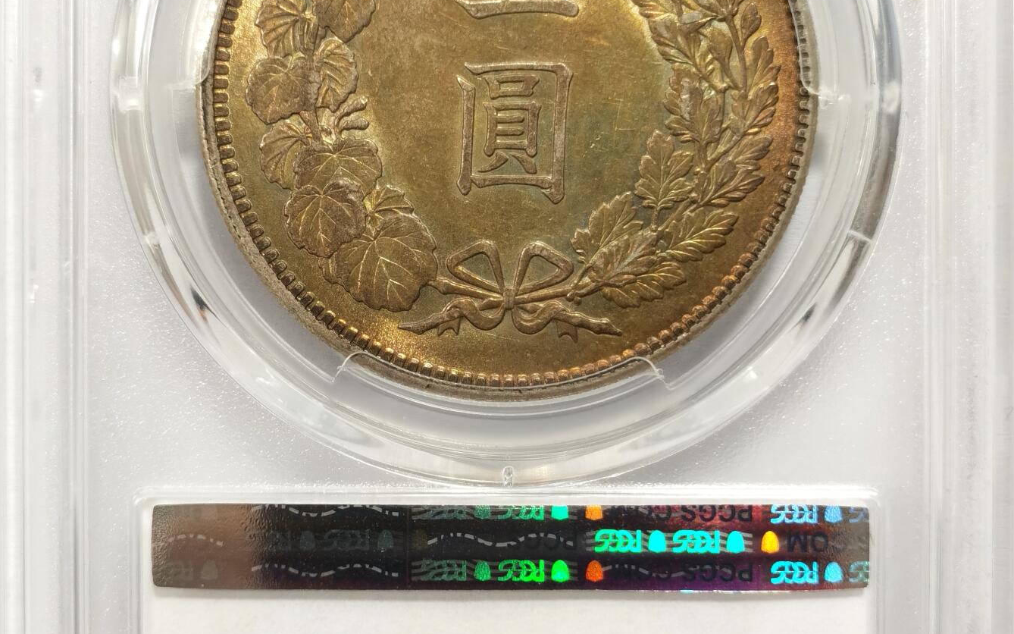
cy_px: 283
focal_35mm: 77
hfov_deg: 26.8
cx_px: 509
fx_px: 2128
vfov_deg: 16.9
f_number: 16
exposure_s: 1/100
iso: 160
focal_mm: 5.56
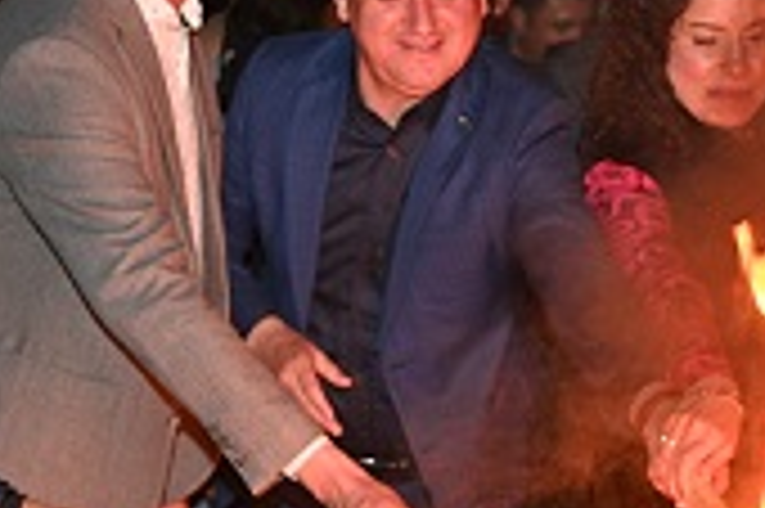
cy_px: 267
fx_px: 3333
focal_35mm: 157
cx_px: 374
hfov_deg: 13.1
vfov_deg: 8.7
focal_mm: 62
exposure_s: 1/250
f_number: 4
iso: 900
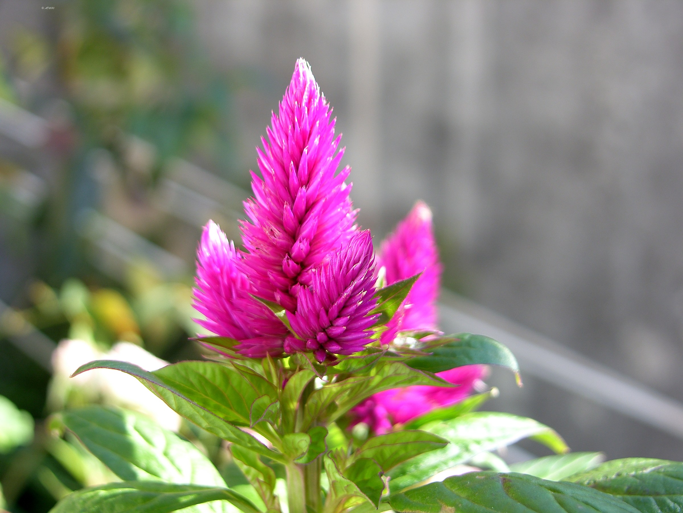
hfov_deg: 26.0
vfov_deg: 19.6
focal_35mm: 75
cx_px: 342
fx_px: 1480
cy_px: 256
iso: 50
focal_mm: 19.4
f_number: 3.2
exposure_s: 1/200
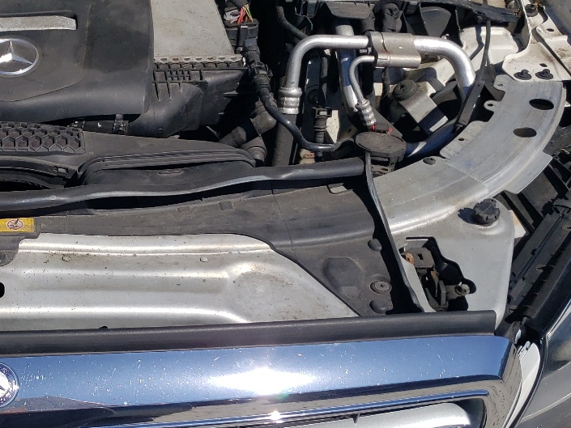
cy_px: 215
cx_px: 7
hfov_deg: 30.5
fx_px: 973
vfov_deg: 24.8
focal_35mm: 59
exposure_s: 1/10000
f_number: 1.5
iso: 50
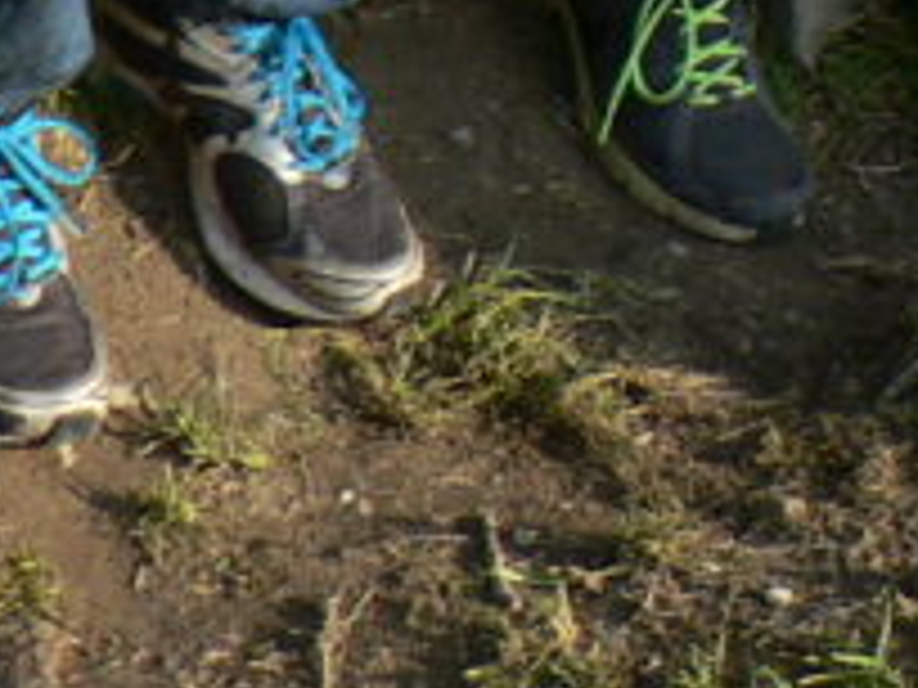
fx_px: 4800
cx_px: 1404
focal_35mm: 181
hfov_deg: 10.5
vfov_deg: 7.6
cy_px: -953
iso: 80
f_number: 4
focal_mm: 6
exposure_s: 1/100
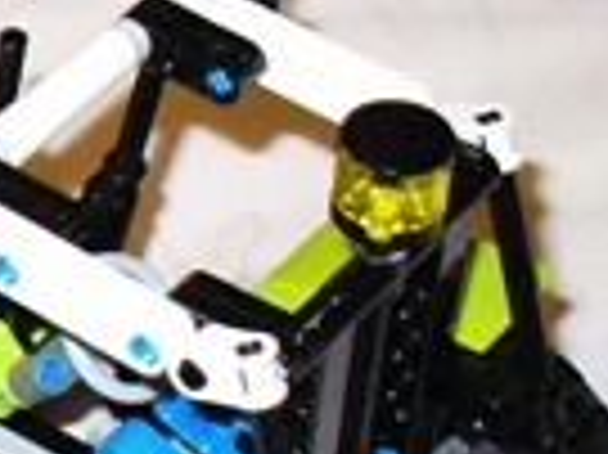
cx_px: -721
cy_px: 283
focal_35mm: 175
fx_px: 3071
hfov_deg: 10.2
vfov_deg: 8.5
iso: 400
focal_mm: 6.1
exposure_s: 1/60
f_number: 2.8
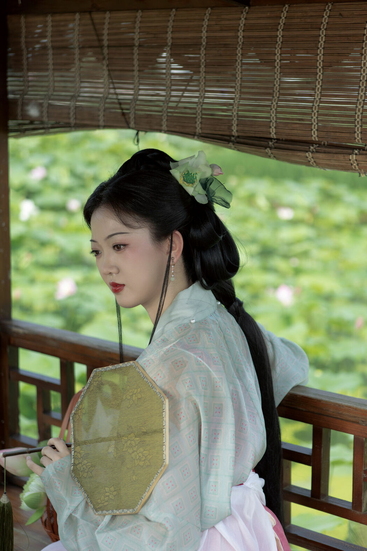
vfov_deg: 29.7
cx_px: 184
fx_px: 1040
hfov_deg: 20.0
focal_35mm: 68
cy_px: 276
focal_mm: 68
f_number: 2.8
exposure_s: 1/800
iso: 100
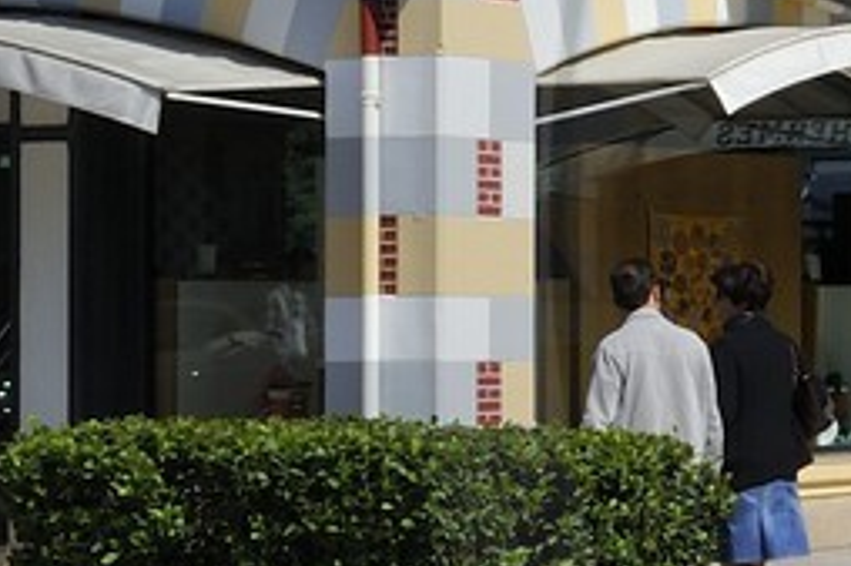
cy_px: 211
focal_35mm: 151
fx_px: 3567
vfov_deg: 9.1
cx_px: 1782
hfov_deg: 11.9
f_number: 14
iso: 200
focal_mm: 24
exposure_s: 1/200
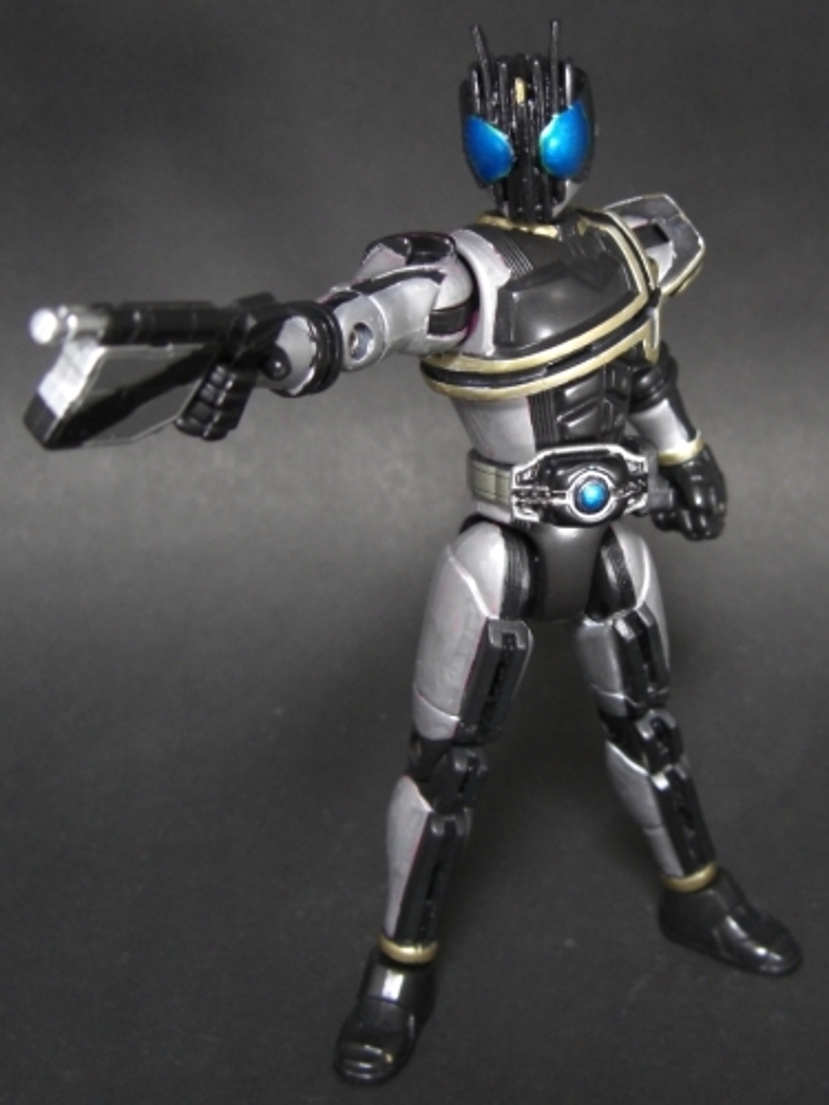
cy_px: 552
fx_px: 1213
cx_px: 414
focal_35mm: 38
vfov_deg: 49.0
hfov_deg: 37.7
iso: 200
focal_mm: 7.9
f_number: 2.8
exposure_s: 1/4
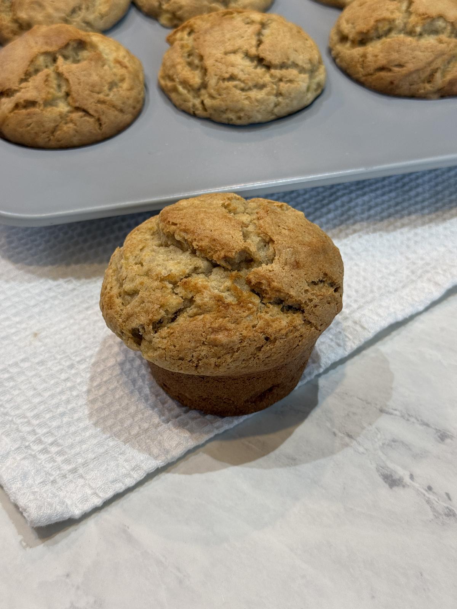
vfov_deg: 39.7
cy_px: 304
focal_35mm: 48
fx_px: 845
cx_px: 228
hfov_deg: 30.3
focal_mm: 6.76
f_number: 1.78
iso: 100
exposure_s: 1/60
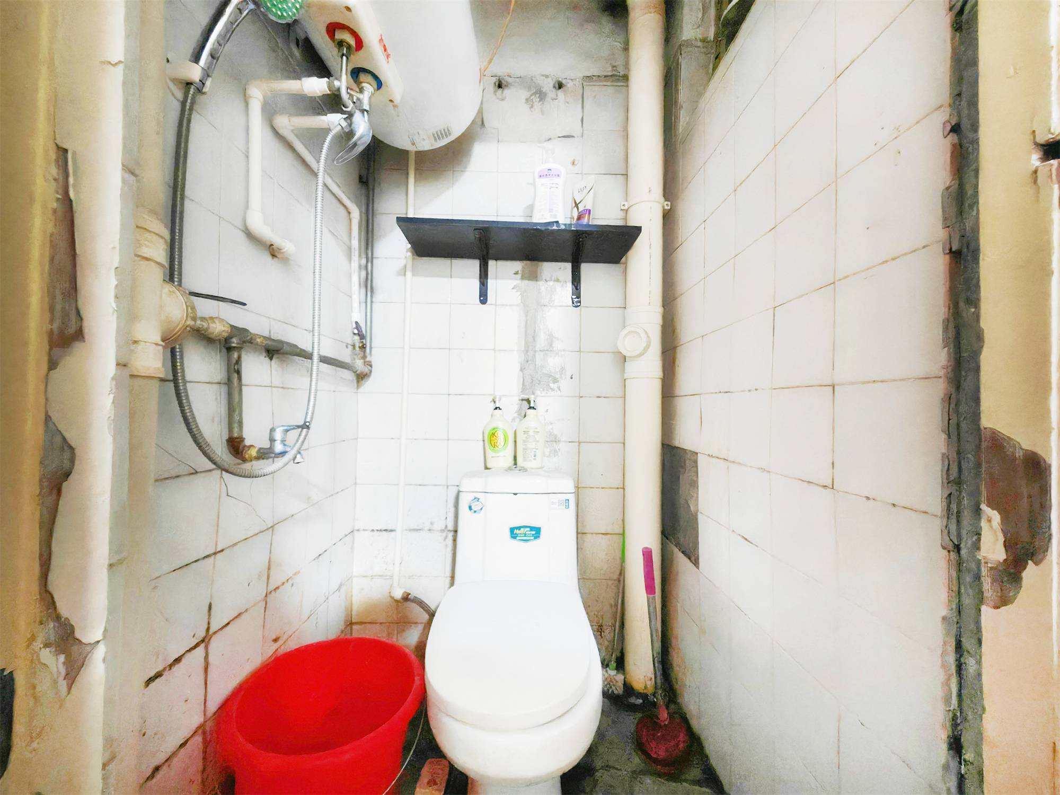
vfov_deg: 89.9
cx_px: 530
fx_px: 398
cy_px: 398
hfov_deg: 106.2
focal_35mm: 13
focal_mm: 1.82
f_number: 2
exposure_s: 1/17
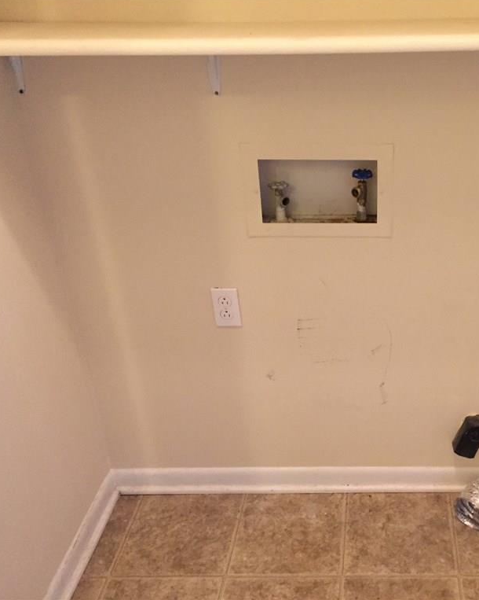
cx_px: 369
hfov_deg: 38.0
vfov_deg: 47.9
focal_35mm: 38
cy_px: 299
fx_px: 674
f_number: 2.2
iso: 250
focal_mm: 4.15
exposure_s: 1/20
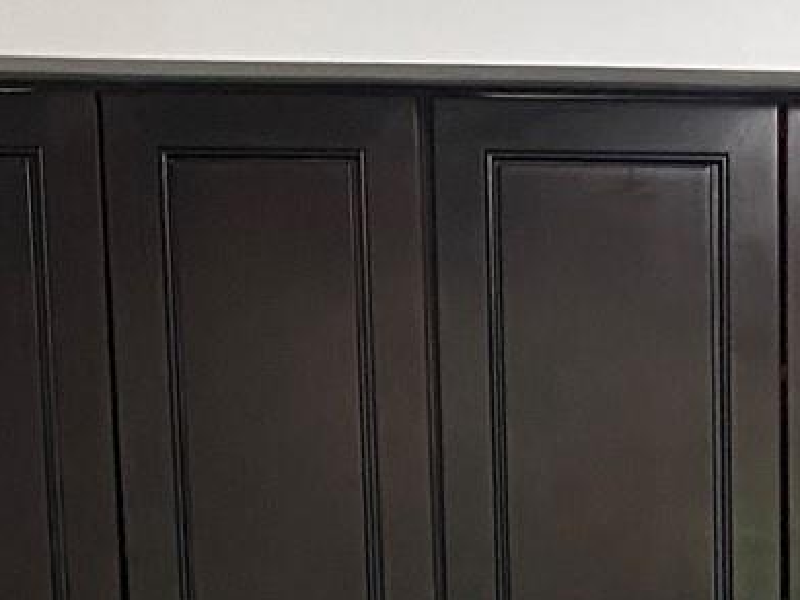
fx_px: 3167
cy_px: 1214
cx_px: 853
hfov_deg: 14.1
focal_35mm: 137
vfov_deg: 10.0
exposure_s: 1/60
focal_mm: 4.25
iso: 250
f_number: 1.8
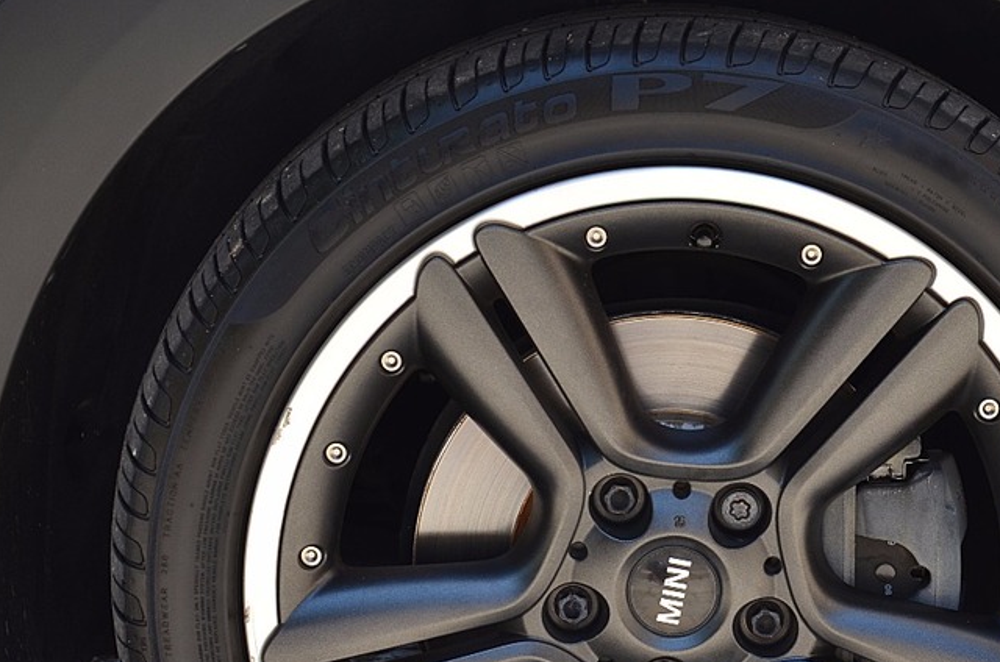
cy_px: 598
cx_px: 667
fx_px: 3743
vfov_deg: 10.1
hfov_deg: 15.2
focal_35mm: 135
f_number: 6.3
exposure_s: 1/160
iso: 200
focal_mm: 45
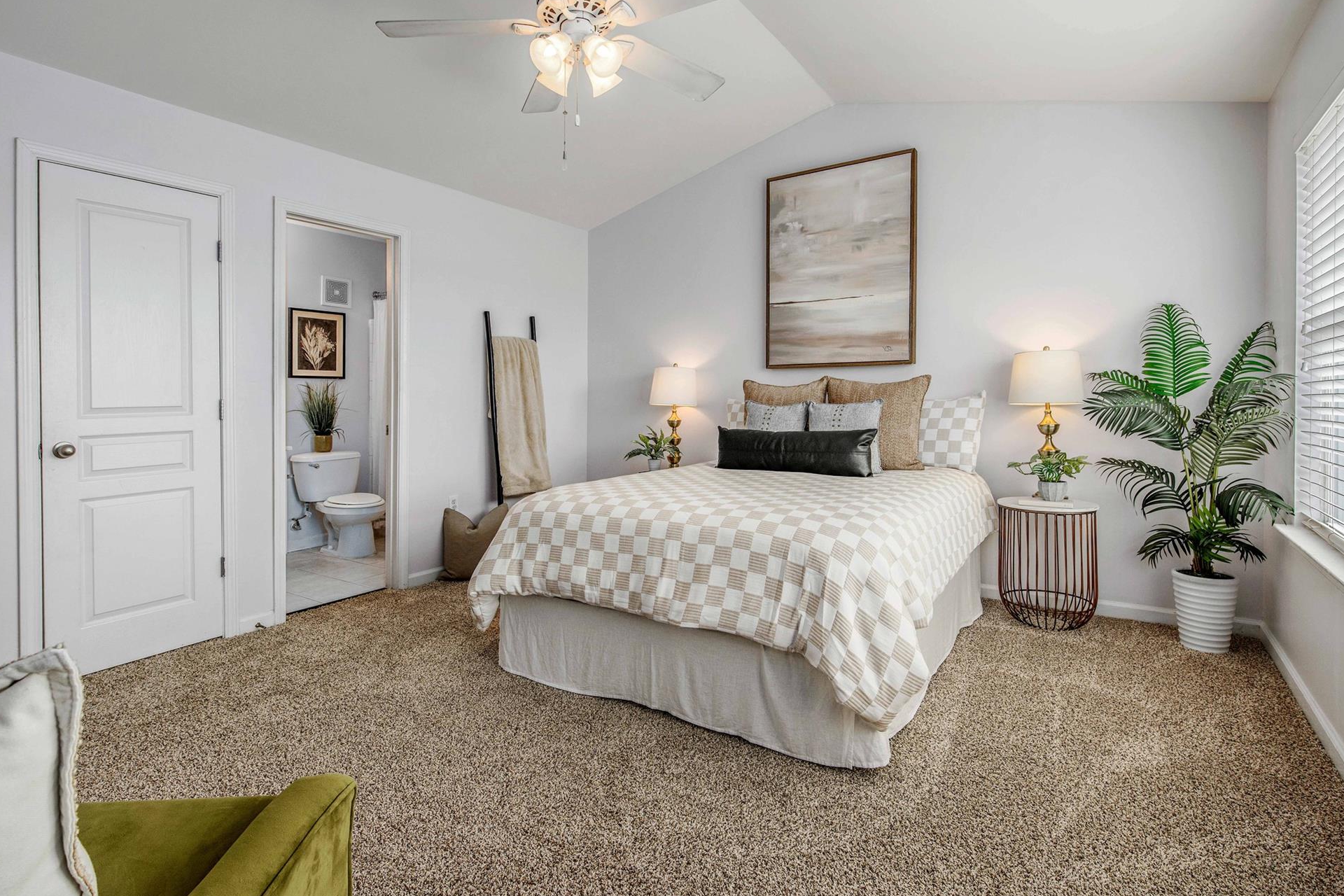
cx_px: 675
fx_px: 597
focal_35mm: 16
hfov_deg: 96.7
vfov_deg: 73.7
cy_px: 470
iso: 250
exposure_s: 1/25
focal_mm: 15
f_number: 7.1
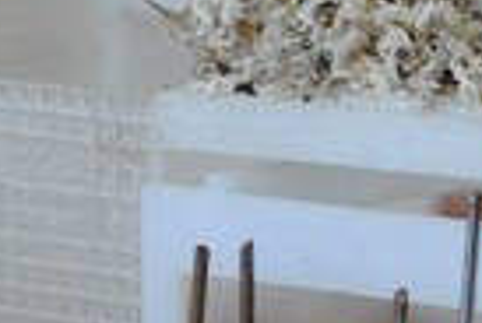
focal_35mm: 438
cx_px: 310
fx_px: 5877
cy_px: 239
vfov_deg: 3.2
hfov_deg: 4.7
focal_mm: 50
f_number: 5.6
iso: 800
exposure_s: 1/125
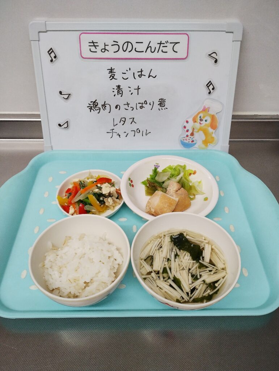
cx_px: 140
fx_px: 300
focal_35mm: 28
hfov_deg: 49.9
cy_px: 186
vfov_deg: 63.4
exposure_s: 1/50
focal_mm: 4.27
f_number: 1.8
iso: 628
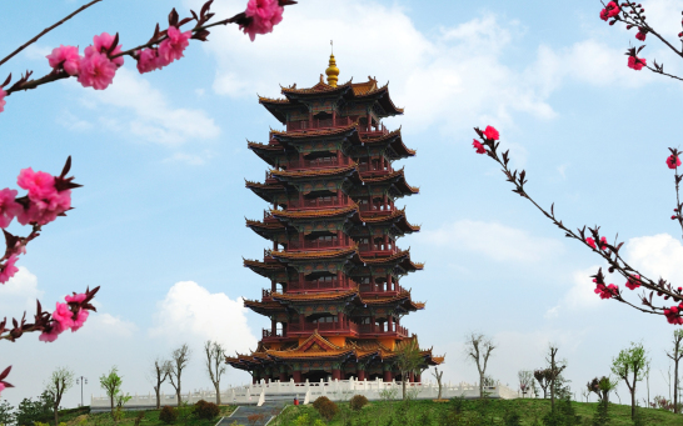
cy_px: 275
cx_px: 299
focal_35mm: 63
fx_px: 1172
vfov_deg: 20.6
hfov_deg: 32.4
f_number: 8
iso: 200
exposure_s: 1/400
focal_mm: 22
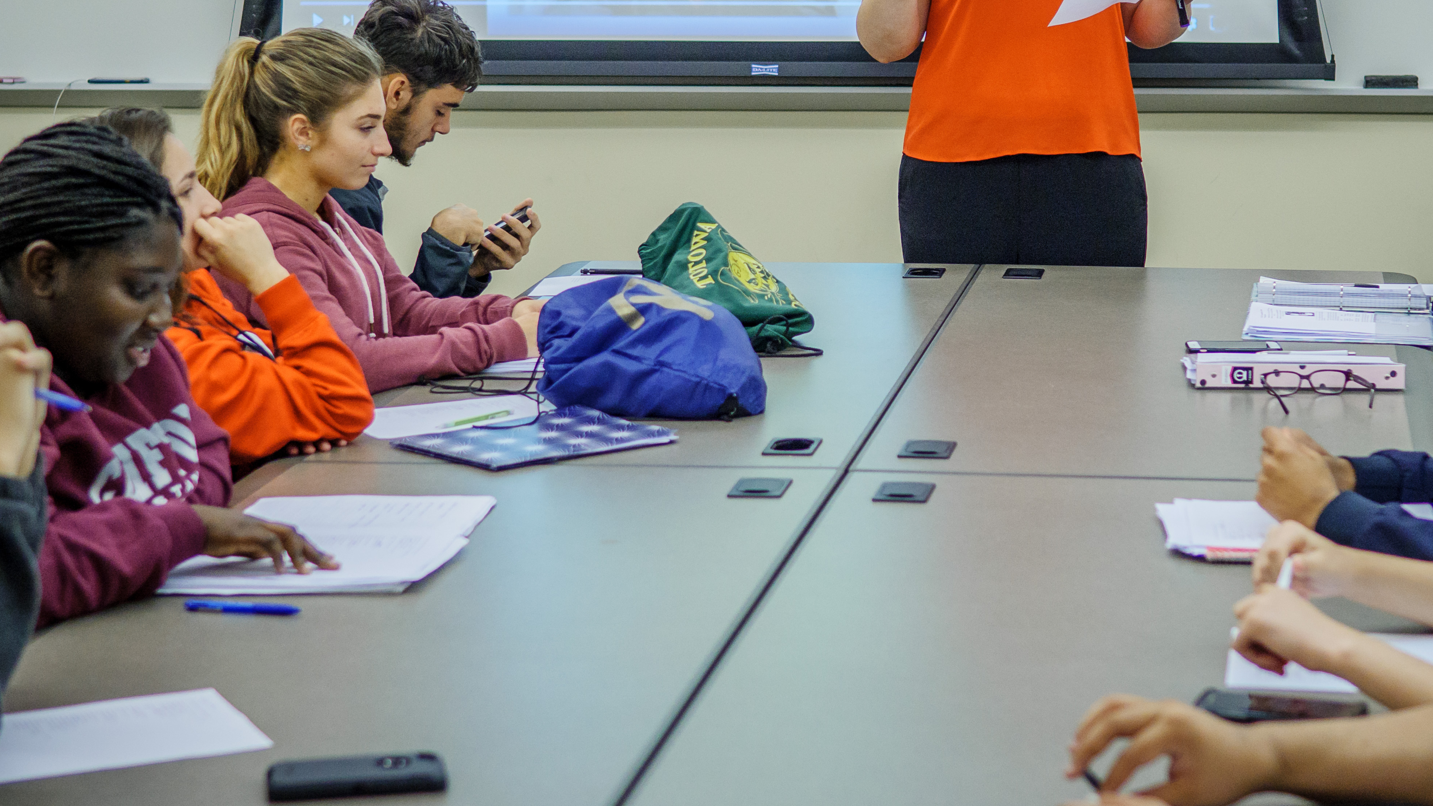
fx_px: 3268
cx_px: 848
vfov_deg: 14.0
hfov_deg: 24.7
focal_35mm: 86
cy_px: 221
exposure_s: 1/160
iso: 640
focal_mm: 30
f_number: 2
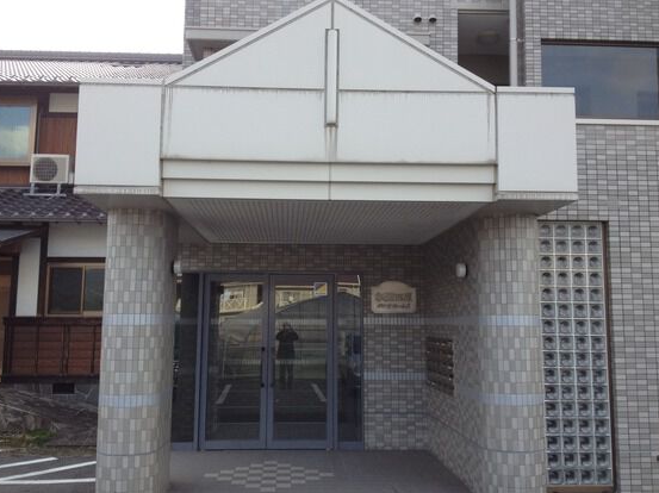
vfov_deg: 37.7
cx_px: 321
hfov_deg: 49.0
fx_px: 723
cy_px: 248
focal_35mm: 38
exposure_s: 1/317
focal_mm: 4.28
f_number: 2.4
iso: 50
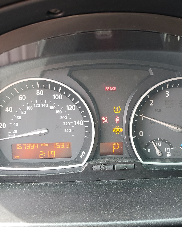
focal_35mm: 34
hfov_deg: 43.2
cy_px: 113
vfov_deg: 52.8
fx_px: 229
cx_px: 107
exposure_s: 1/60.2
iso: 74
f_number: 1.5
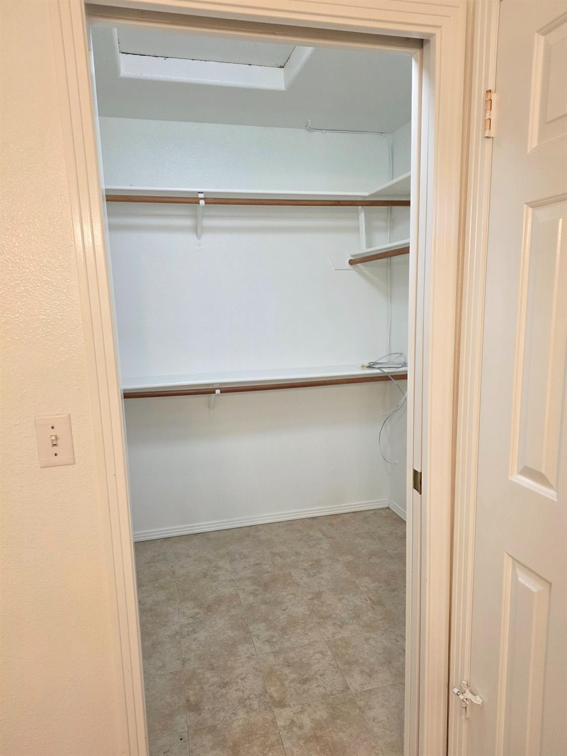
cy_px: 378
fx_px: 502
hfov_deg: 58.9
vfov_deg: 73.9
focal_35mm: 23
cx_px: 284
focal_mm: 6.3
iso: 250
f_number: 1.7
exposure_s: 1/120
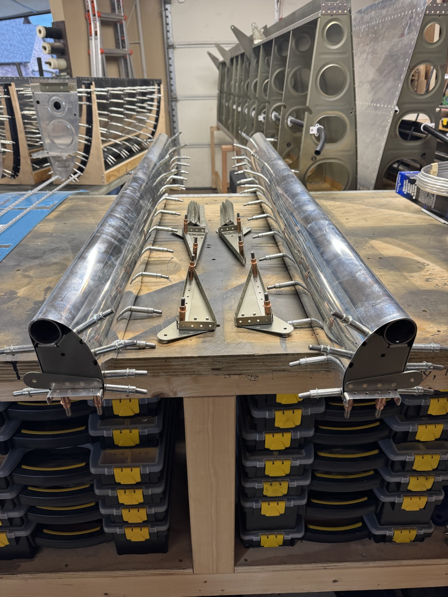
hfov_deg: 56.8
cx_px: 224
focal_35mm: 24
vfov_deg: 71.6
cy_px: 298
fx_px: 414
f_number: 1.78
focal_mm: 6.76
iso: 125
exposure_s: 1/60
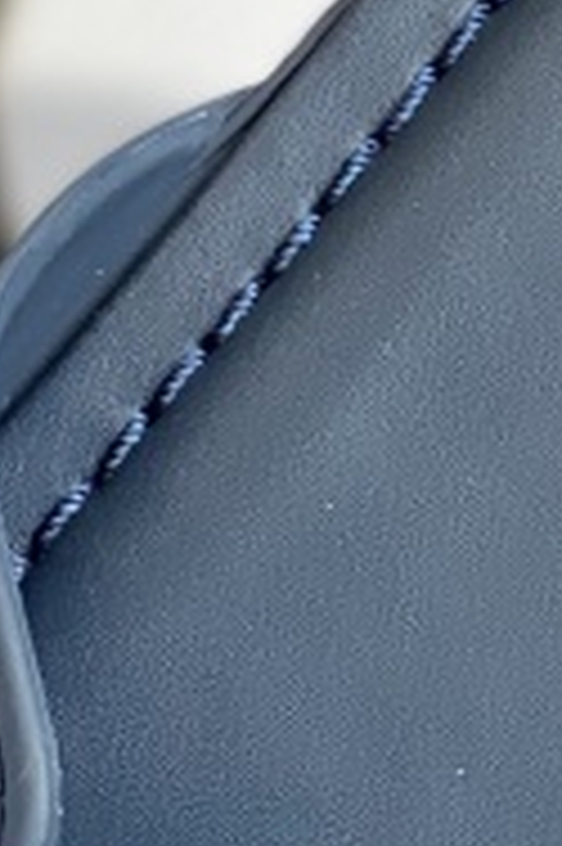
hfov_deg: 5.8
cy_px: -603
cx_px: 1245
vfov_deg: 8.6
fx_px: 5395
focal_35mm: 230
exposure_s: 1/122
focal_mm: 6
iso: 25
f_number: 2
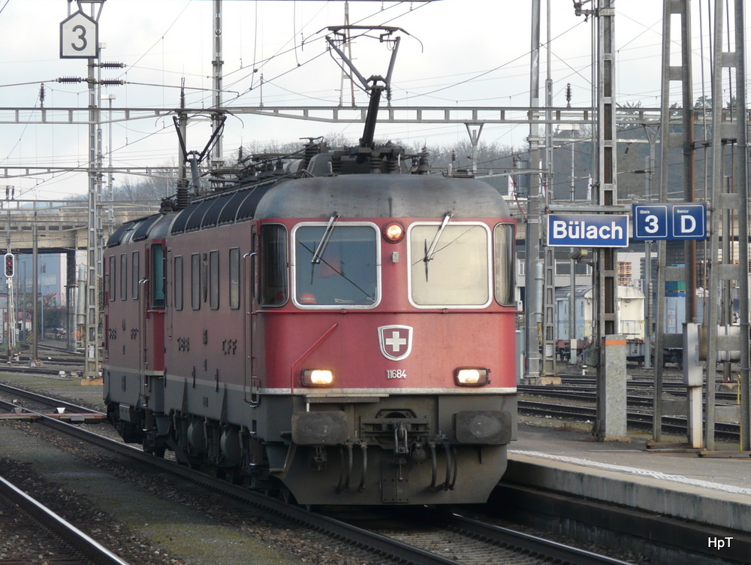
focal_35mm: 202
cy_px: 282
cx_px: 376
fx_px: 4387
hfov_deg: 9.8
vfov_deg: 7.4
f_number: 4
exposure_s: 1/100
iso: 100
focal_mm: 33.2
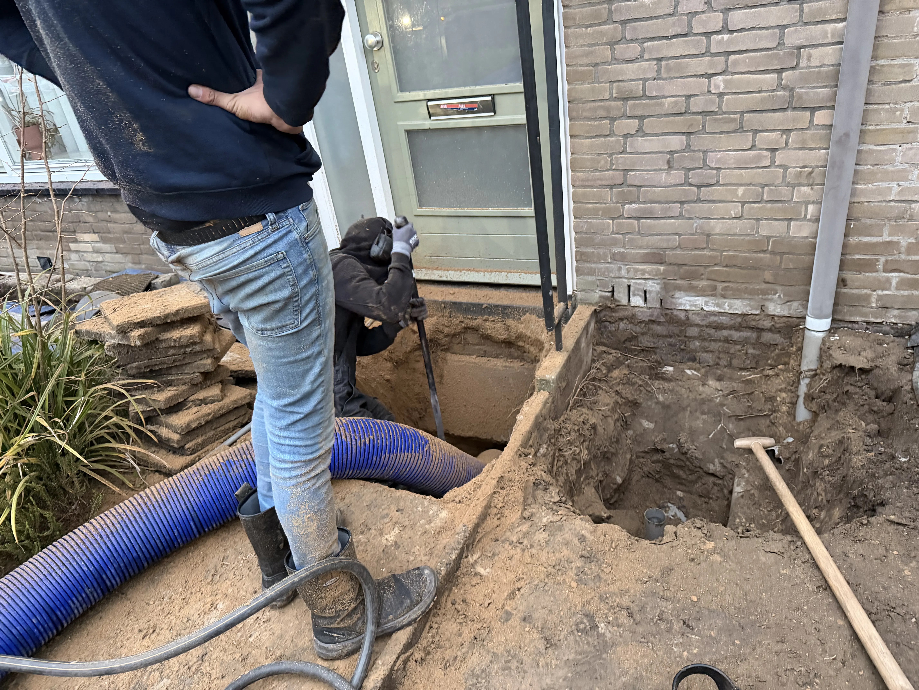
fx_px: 637
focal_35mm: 24
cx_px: 460
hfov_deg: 71.6
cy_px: 345
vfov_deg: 56.8
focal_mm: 6.76
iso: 800
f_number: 1.78
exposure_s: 1/42
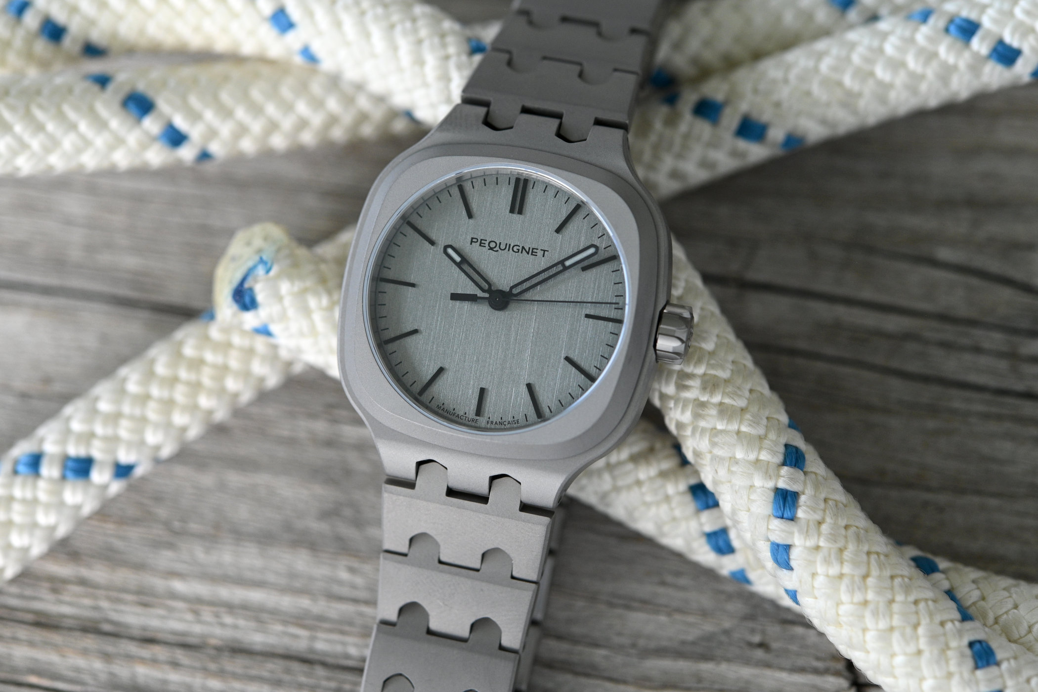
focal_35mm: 60
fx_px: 1730
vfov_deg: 22.6
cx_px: 519
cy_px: 346
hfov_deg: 33.4
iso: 1000
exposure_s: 1/400
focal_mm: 60
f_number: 5.6
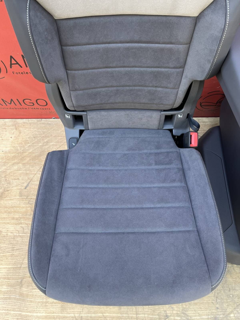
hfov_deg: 53.1
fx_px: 240
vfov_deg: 67.3
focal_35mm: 26
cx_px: 120
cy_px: 160
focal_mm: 5.1
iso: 80
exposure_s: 1/121
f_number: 1.6
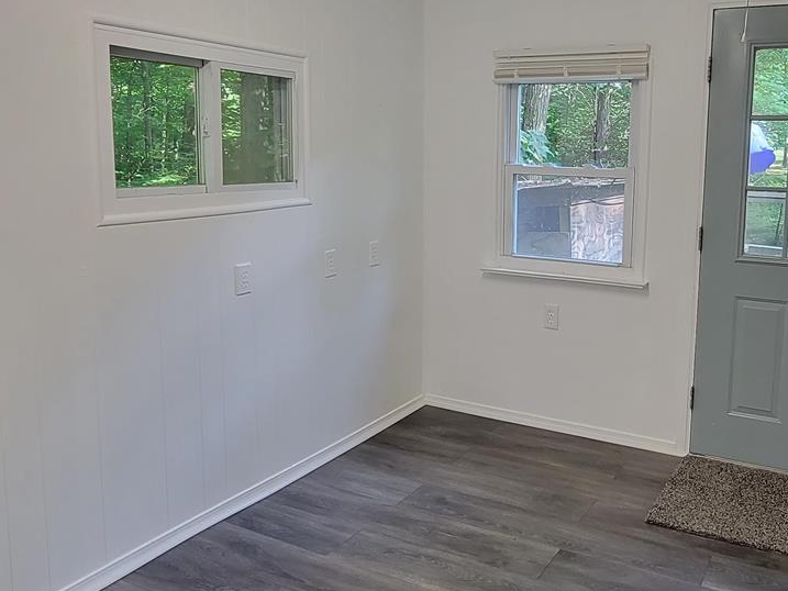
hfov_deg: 60.0
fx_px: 660
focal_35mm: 29
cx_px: 536
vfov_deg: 47.9
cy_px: 233
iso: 125
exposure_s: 1/60
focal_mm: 2.2
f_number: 2.2
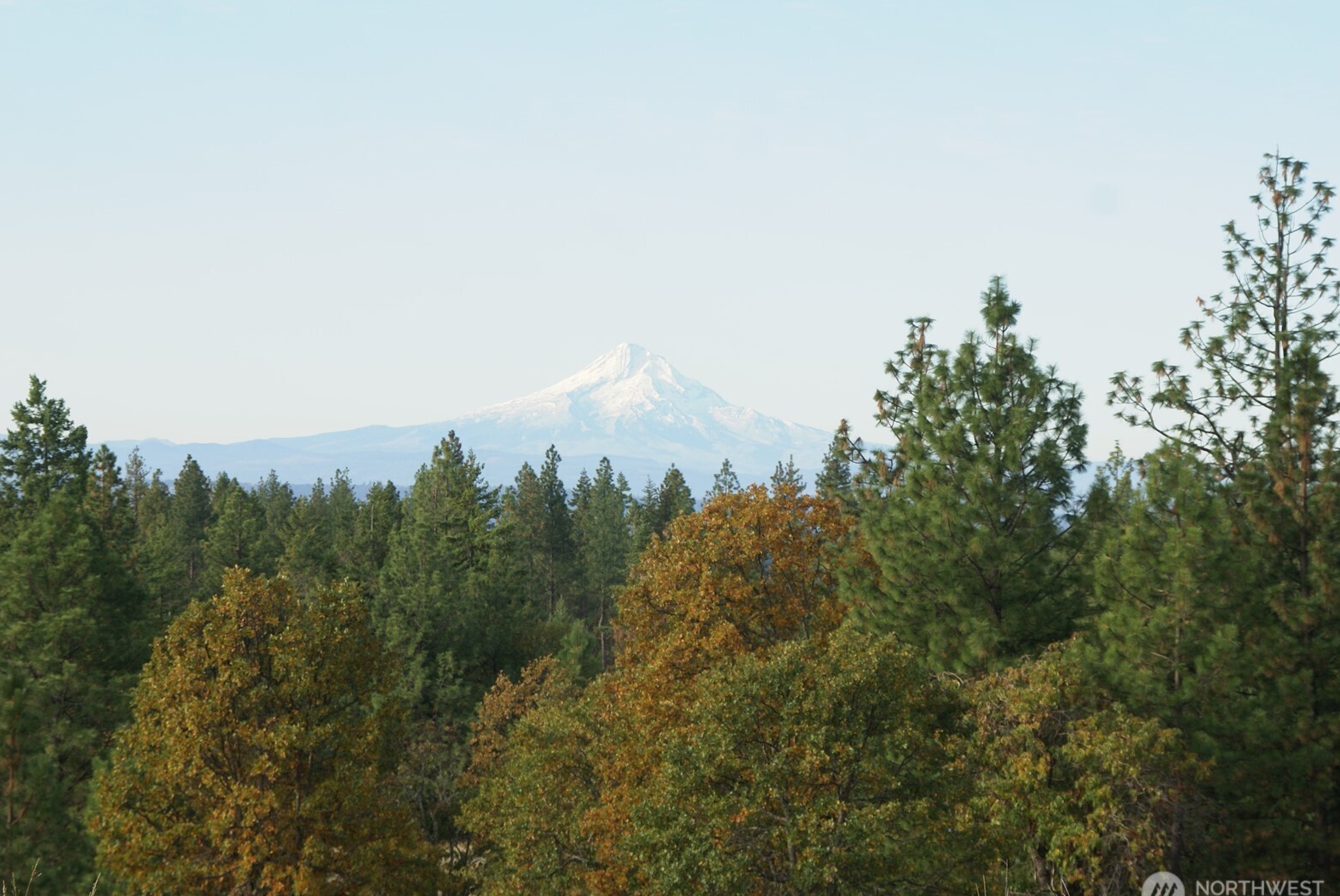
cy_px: 444
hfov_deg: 18.1
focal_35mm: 113
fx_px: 4211
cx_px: 628
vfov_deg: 12.2
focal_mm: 70
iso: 100
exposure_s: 1/250
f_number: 7.1
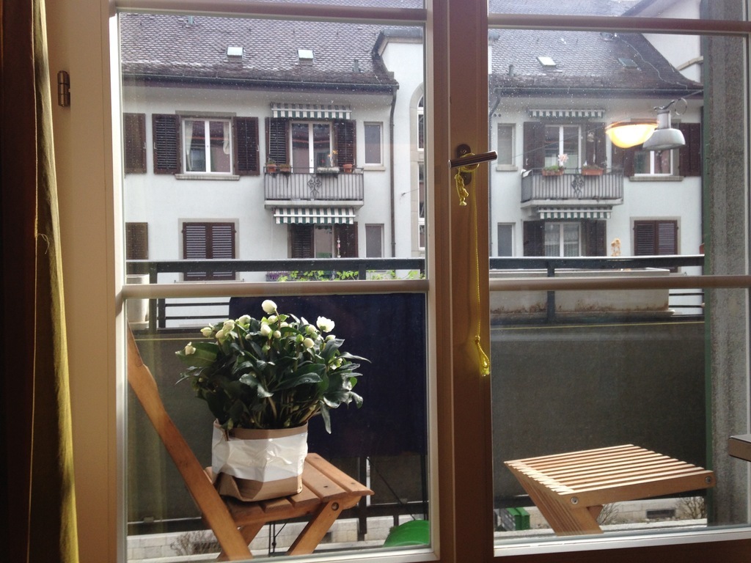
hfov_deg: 55.4
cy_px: 282
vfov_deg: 42.9
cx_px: 376
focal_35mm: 33
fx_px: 716
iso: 50
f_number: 2.4
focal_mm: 4.12
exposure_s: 1/60
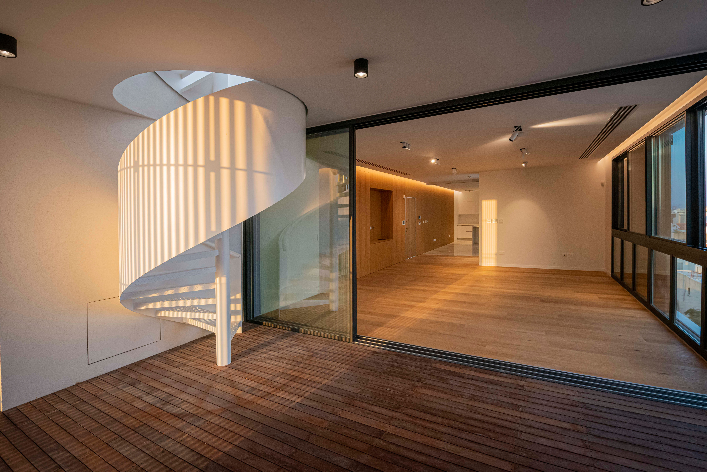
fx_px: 275
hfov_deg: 104.2
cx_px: 354
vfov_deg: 81.2
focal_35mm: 14
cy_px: 236
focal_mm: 14
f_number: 8
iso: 640
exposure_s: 1/125
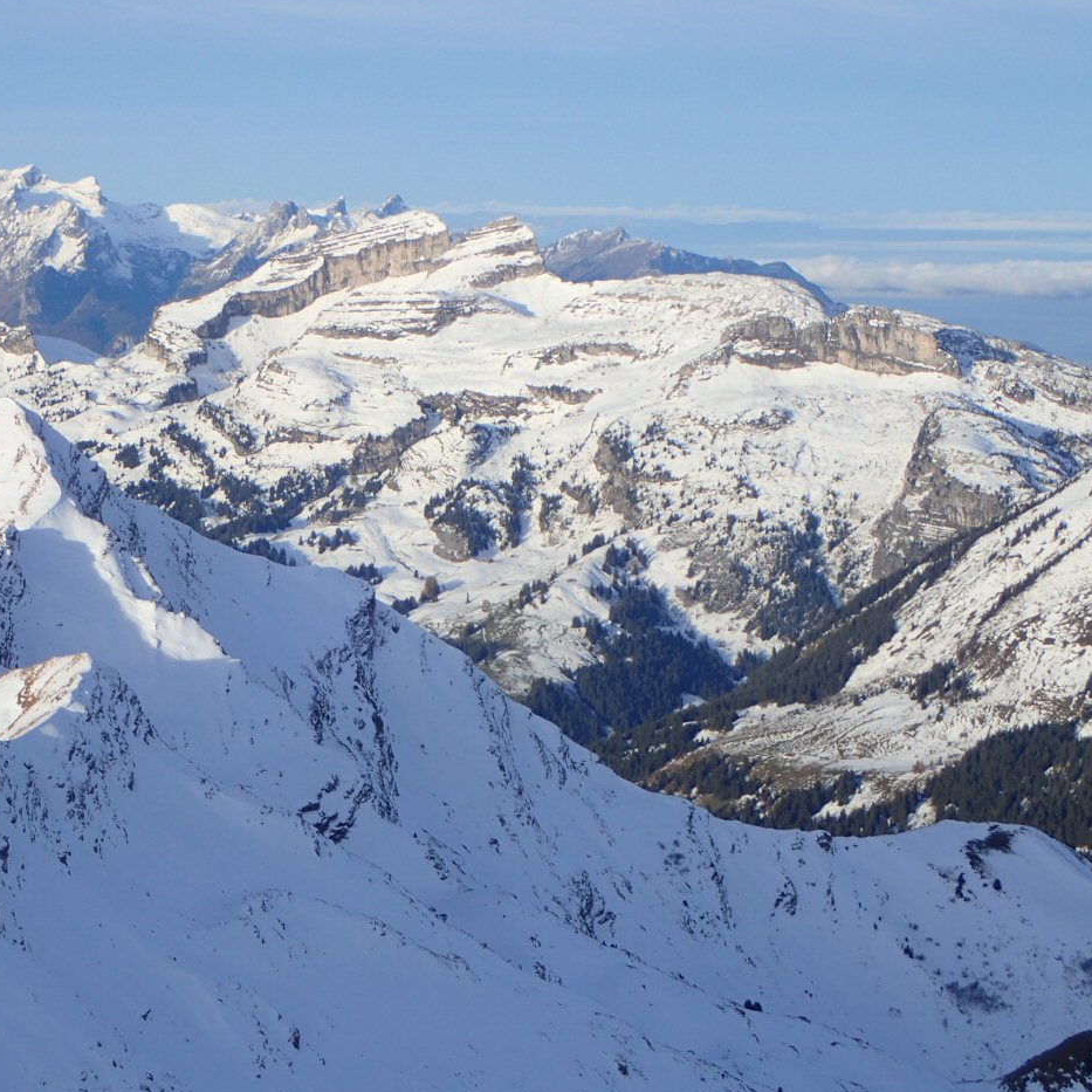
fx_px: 3605
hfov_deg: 17.2
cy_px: 578
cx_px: 319
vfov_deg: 17.2
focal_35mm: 101
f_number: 5.6
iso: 100
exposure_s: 1/320
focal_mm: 14.41
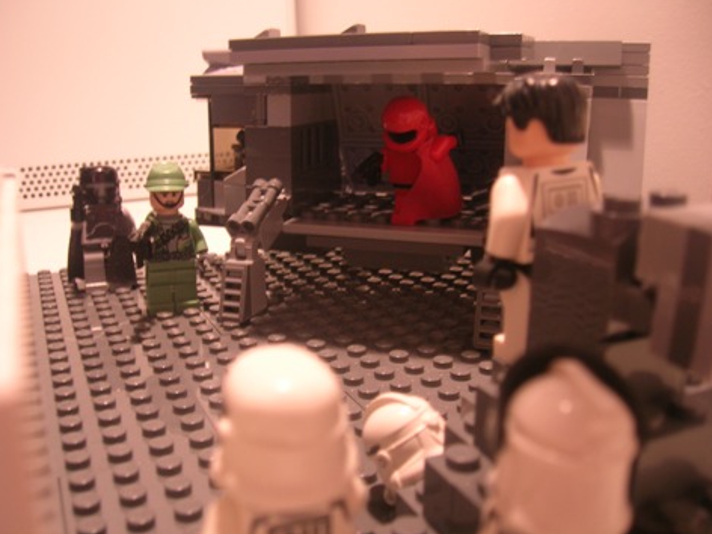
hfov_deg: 51.3
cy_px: 266
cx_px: 344
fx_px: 740
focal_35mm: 36
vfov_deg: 39.7
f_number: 2.9
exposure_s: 1/4.9
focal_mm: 5.7
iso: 50
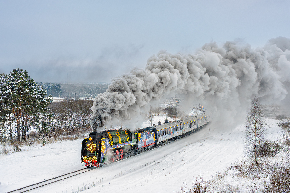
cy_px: 96
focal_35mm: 61
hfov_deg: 32.9
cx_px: 145
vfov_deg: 22.2
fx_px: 491
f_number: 5
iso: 400
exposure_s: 1/320
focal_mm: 61
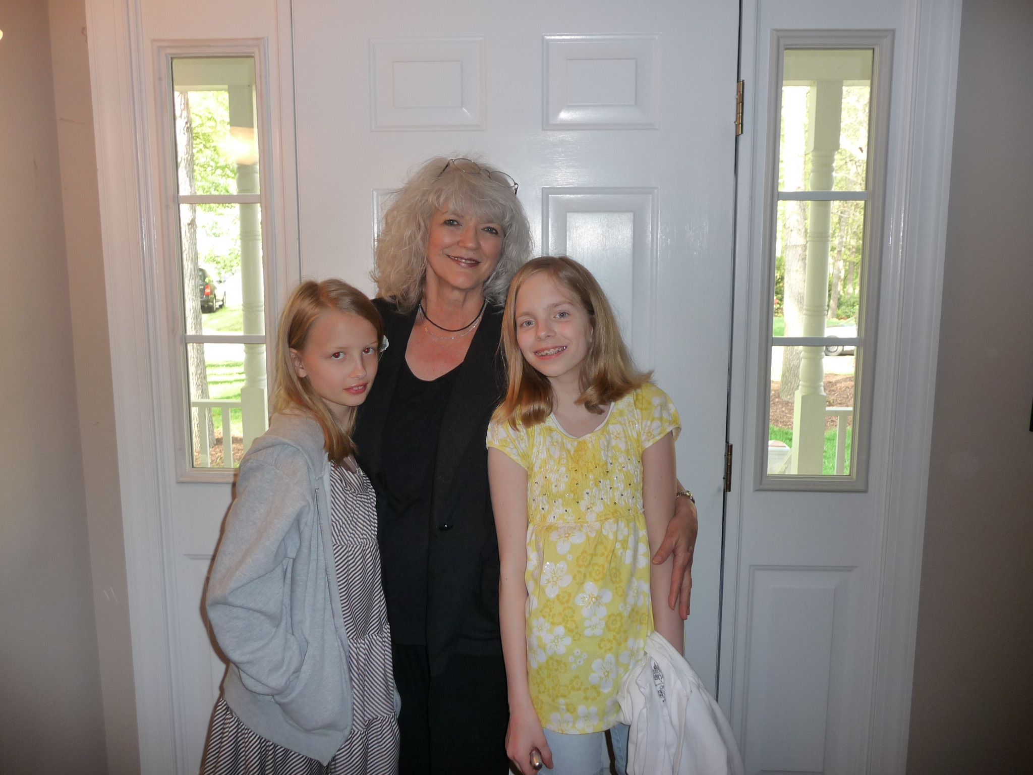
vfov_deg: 49.7
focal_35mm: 28
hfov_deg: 63.4
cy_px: 388
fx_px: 836
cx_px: 516
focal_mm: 4.7
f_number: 3.3
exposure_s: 1/30
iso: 160
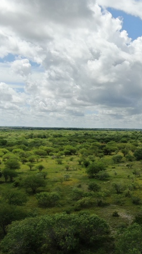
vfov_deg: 54.0
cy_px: 130
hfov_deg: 29.5
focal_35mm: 37
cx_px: 147
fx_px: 248
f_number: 2.8
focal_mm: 4.39
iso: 100
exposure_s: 1/2000
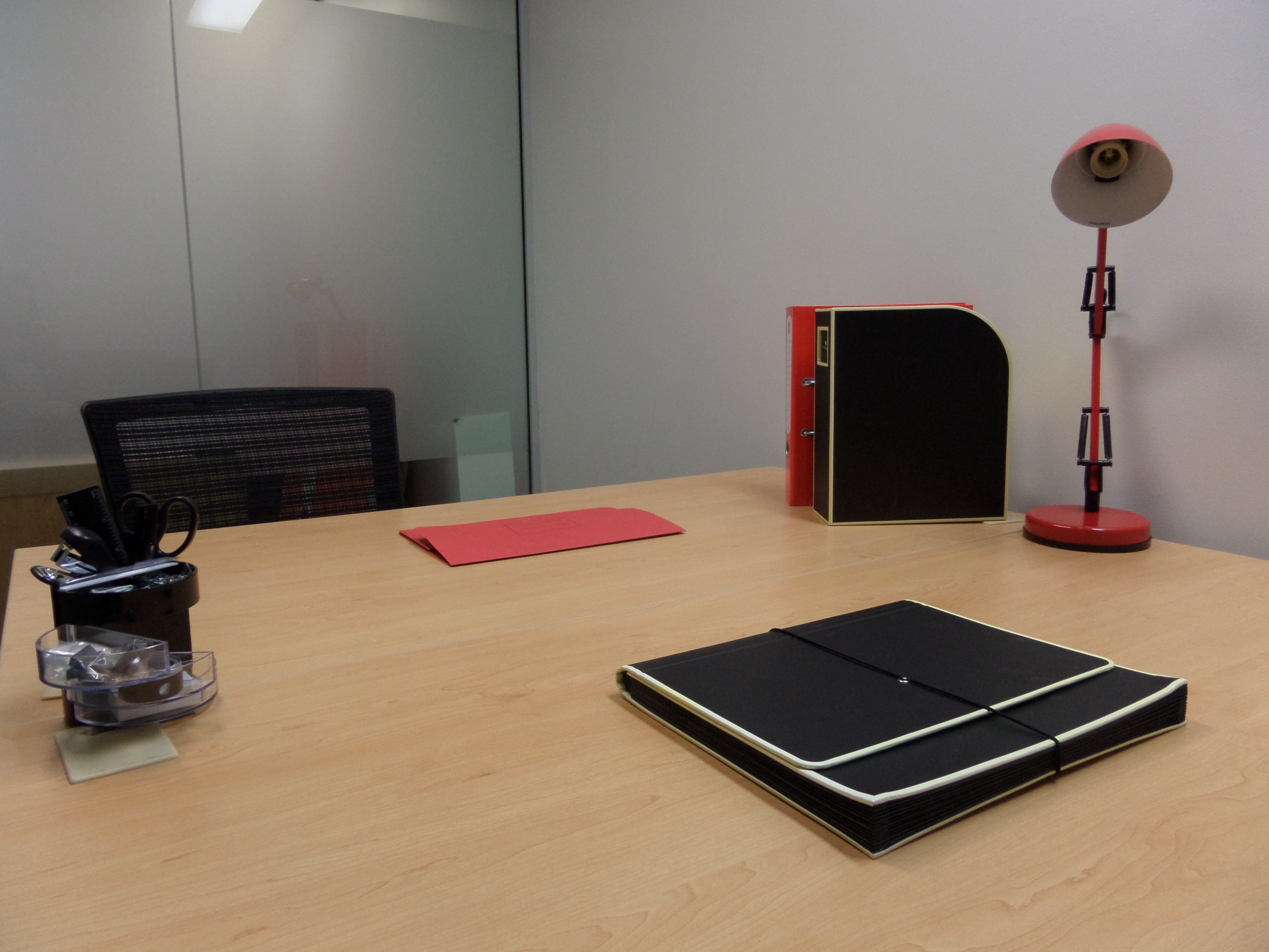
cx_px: 634
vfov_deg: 56.8
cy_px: 476
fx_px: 880
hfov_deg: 71.6
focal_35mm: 24
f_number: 3.2
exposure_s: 1/30
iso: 160
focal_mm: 4
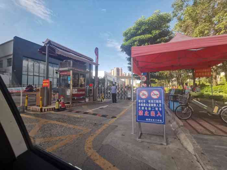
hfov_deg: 91.0
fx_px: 111
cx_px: 114
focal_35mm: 17
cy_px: 85
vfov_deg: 74.7
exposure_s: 1/147
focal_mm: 2.23
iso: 50
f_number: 2.2
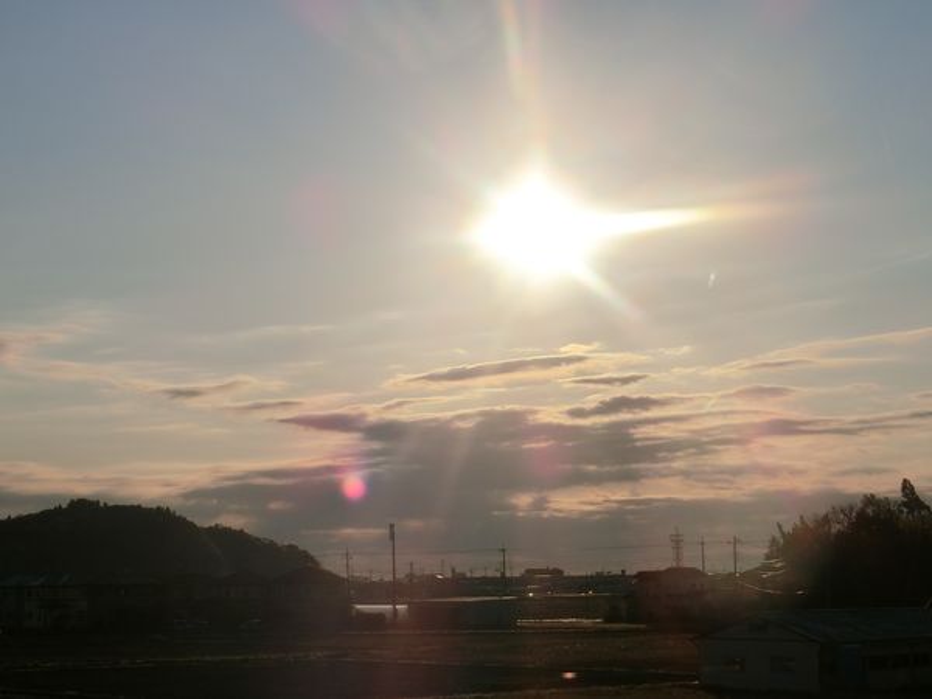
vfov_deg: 21.0
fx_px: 1885
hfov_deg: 27.8
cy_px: 350
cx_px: 466
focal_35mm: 70
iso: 80
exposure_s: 1/1600
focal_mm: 12.4
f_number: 10.5
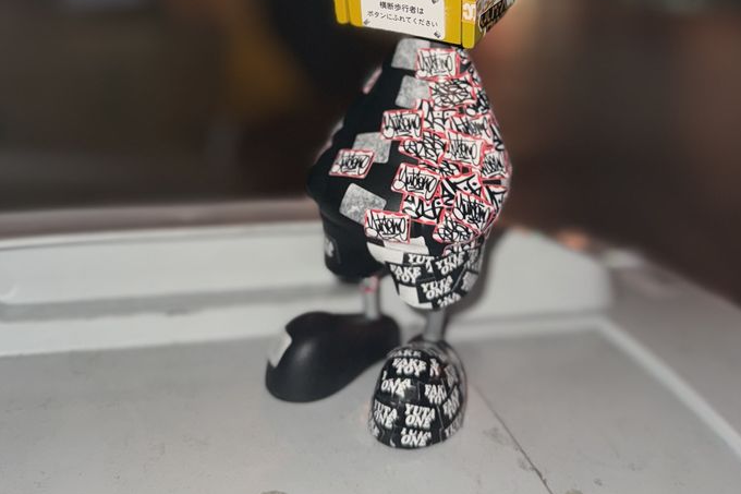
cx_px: 400
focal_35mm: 47
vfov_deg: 27.0
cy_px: 0
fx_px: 967
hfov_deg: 41.9
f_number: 1.78
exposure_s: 1/9
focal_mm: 6.76
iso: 50
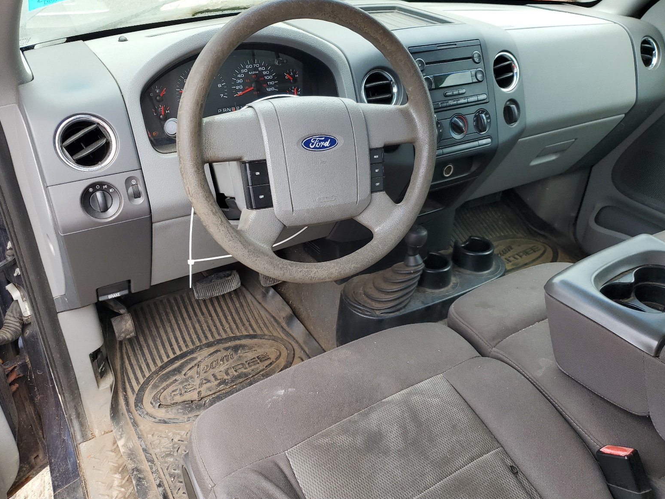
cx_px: 330
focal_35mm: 27
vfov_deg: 51.4
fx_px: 519
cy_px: 245
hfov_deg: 65.3
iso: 50
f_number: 1.5
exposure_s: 1/238
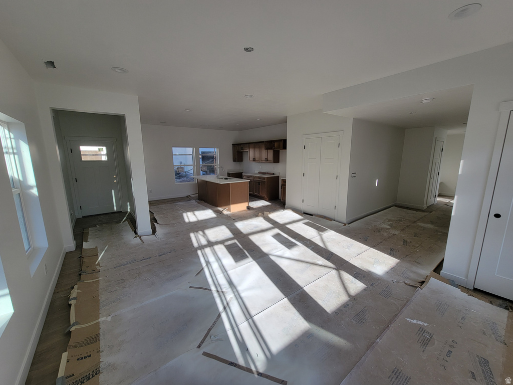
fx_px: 193
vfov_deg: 89.9
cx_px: 256
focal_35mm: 13
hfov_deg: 106.2
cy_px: 192
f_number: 2.2
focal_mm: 2.2
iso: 50
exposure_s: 1/390
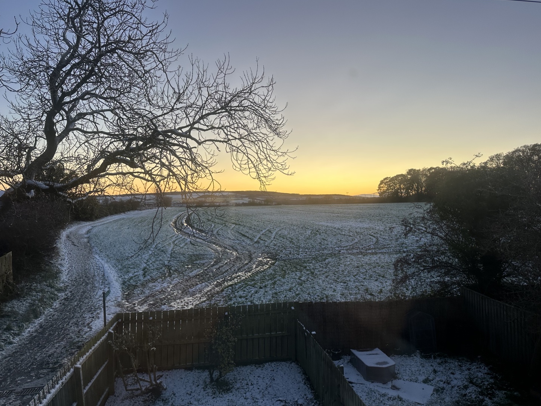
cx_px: 278
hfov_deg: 69.4
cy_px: 202
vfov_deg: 54.9
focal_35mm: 25
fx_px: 391
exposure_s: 1/135
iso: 64
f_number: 1.78
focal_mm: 6.86
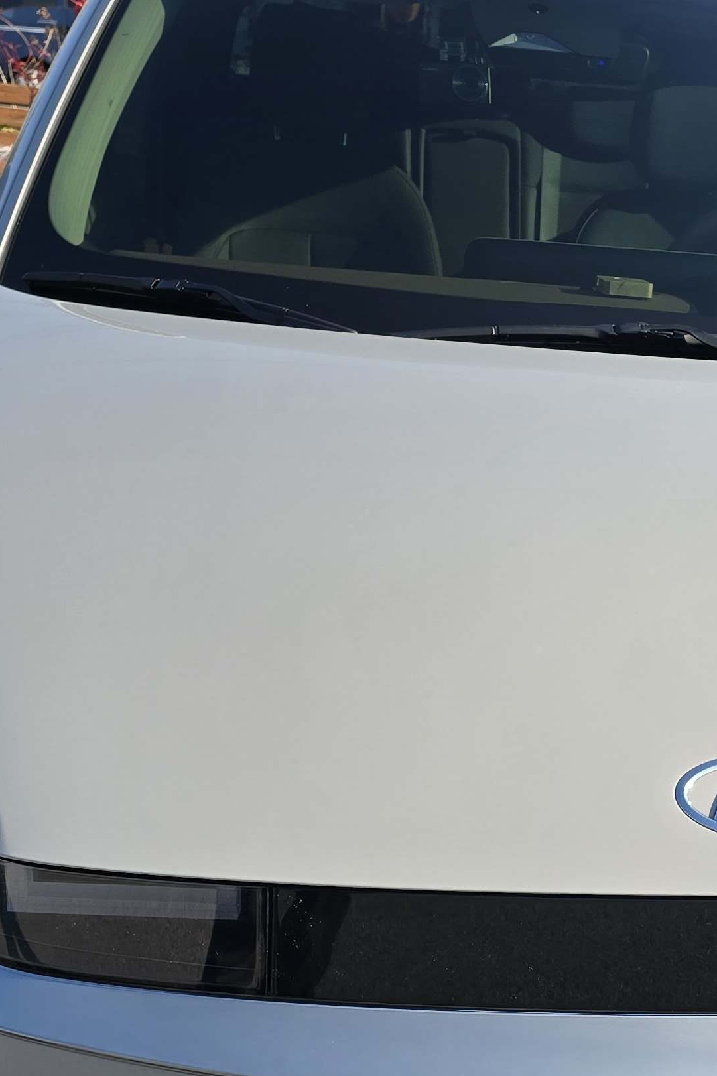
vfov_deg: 33.5
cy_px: 751
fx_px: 1763
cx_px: 708
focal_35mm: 59
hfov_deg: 22.2
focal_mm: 6.3
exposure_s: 1/317
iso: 12
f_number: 1.7
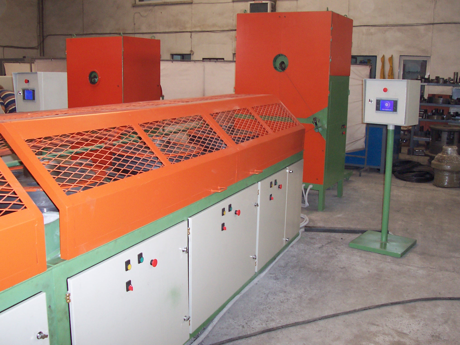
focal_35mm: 37
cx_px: 230
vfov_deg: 38.7
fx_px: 492
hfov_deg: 50.1
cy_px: 172
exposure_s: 1/60
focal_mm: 5.6
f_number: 2.8
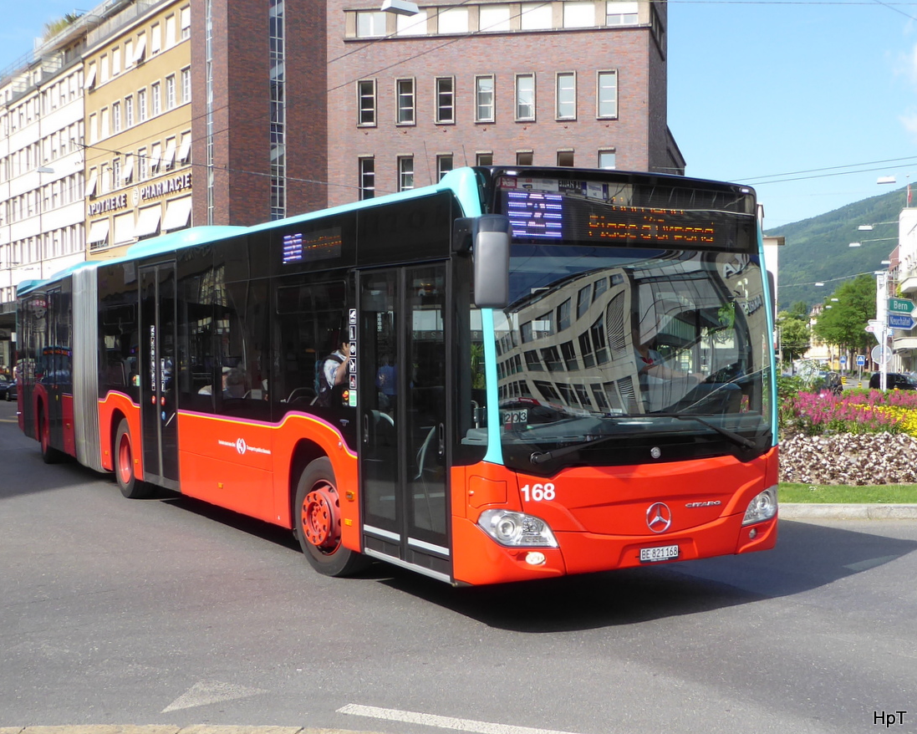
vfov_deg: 47.1
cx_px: 429
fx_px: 841
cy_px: 372
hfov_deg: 57.1
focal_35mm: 31
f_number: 3.5
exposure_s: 1/400
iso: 80
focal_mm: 5
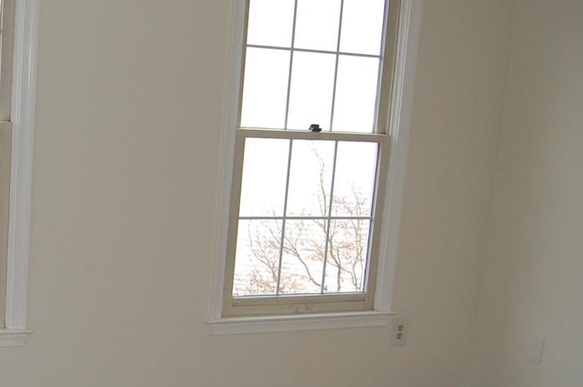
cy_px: 218
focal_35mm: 53
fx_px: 857
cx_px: 91
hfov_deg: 35.9
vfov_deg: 25.4
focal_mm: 18
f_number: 3.5
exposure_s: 1/320
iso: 400
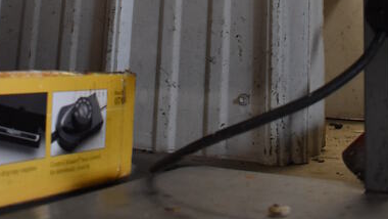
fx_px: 700
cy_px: -197
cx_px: 198
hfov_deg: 31.0
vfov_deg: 15.0
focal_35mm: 68
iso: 1600
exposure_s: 1/125
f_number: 3.5
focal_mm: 18
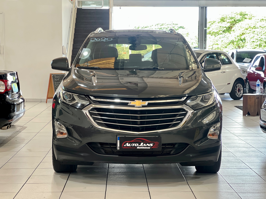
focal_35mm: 77
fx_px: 592
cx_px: 133
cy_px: 100
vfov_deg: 19.1
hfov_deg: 25.3
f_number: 2.8
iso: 400
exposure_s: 1/40
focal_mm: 9
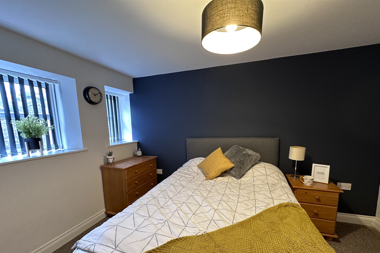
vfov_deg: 76.8
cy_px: 146
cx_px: 193
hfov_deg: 100.4
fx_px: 158
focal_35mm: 15
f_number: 2.2
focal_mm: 2.22
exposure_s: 1/50
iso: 250
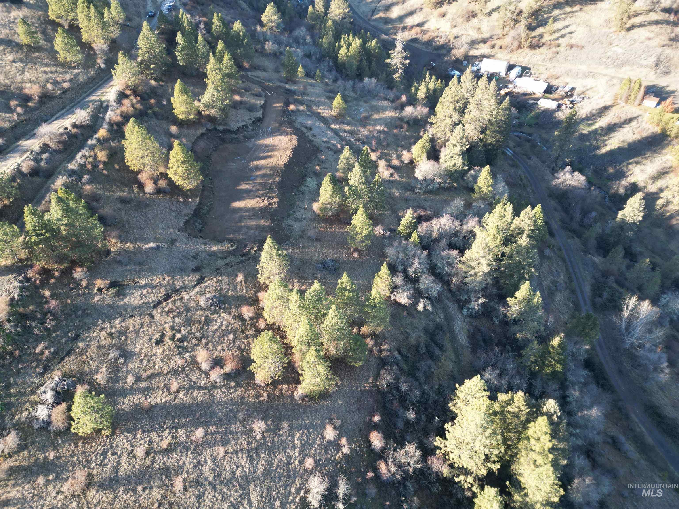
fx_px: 471
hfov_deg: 71.6
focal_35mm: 24
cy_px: 254
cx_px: 340
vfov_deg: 56.8
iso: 200
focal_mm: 6.72
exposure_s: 1/350
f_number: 1.7
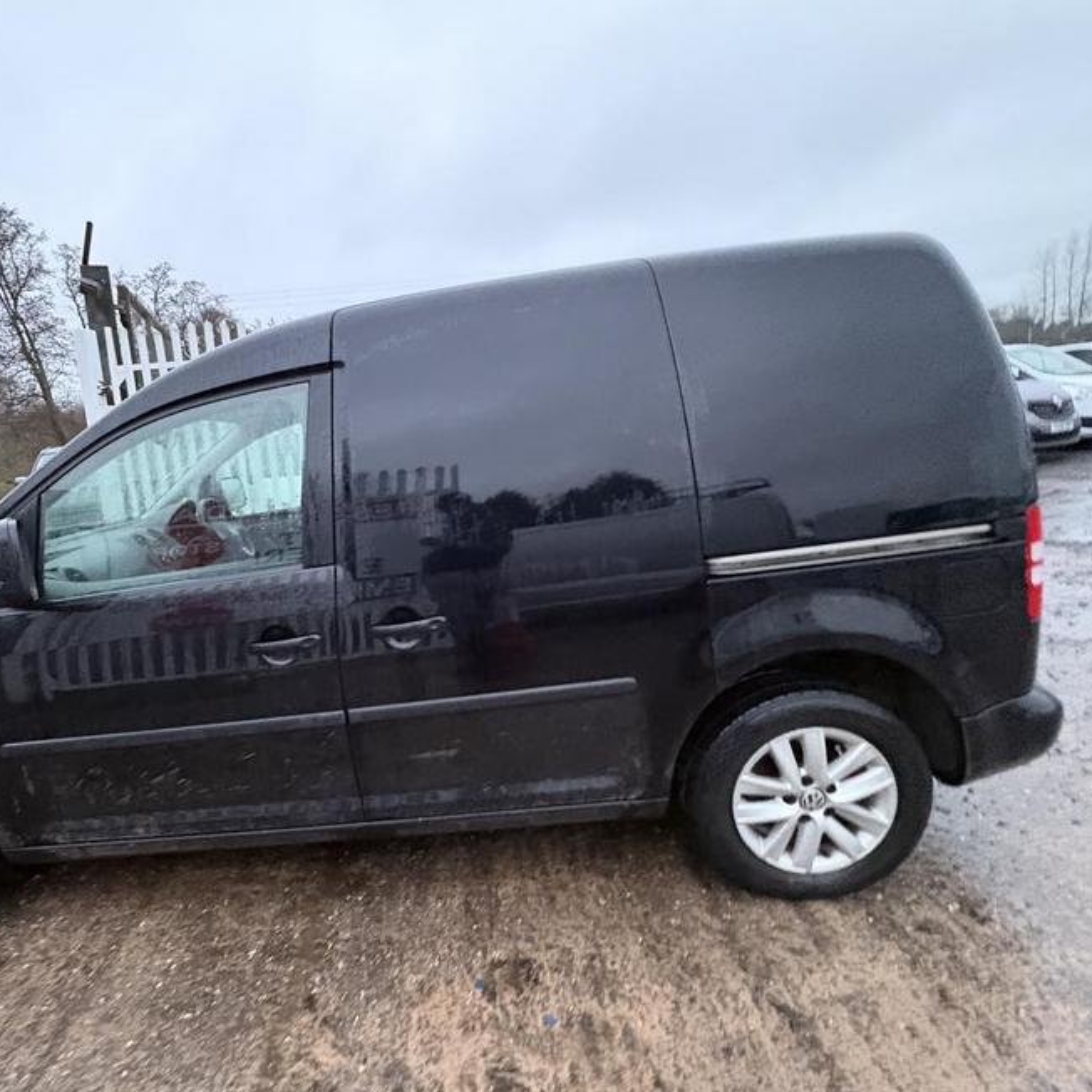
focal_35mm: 17
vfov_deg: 84.0
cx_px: 377
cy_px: 536
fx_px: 607
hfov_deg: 81.5
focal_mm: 2.22
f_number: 2.2
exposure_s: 1/38
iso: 1000
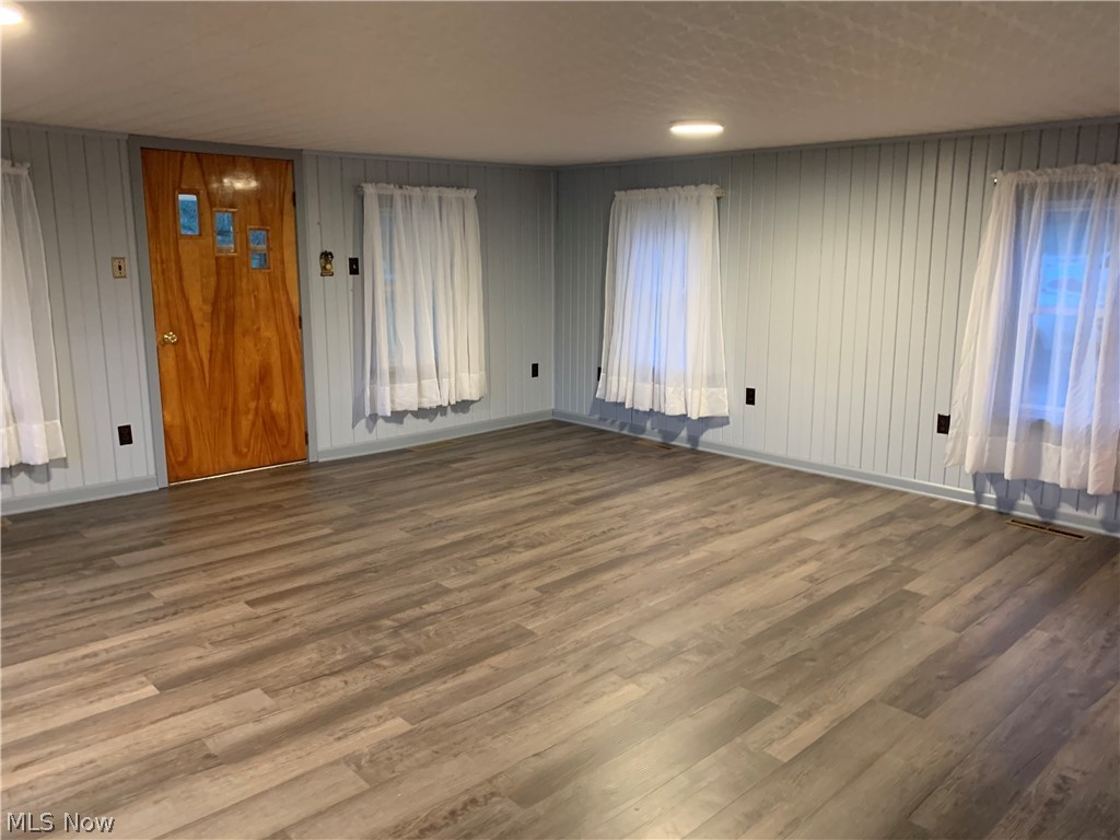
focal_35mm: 26
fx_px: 841
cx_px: 560
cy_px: 420
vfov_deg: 53.1
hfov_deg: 67.3
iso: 400
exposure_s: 1/40
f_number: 1.8
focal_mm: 4.25
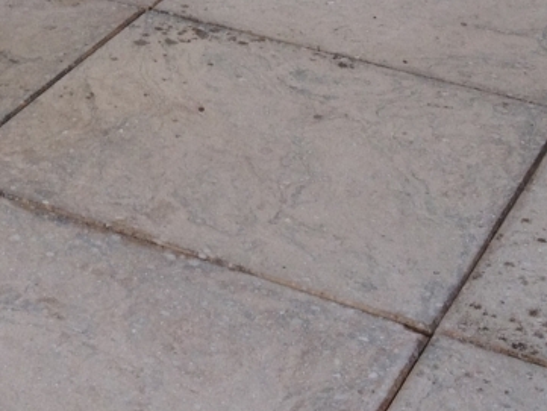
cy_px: -103
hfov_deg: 15.5
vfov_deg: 11.7
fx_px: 1960
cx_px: -58
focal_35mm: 124
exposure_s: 1/635
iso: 64
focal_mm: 4.28
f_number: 2.4
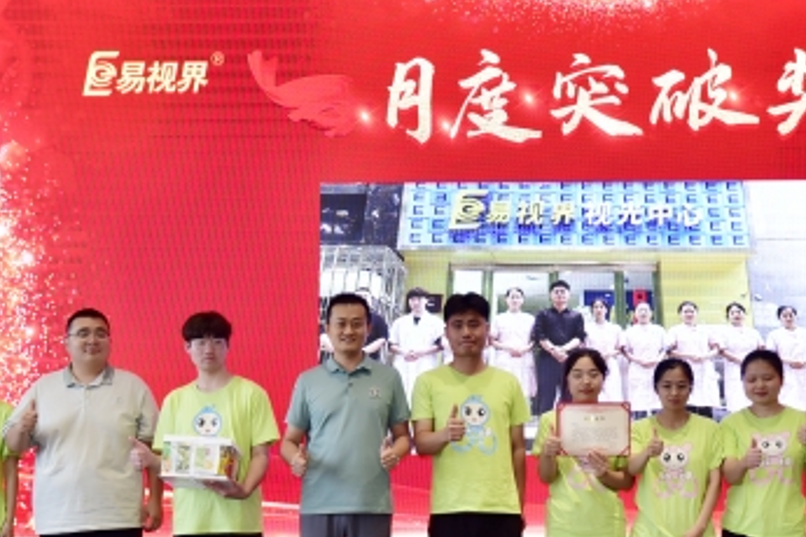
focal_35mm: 66
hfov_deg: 30.5
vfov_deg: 20.5
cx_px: 446
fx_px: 1478
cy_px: 357
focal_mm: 38
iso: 1000
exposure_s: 1/125
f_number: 5
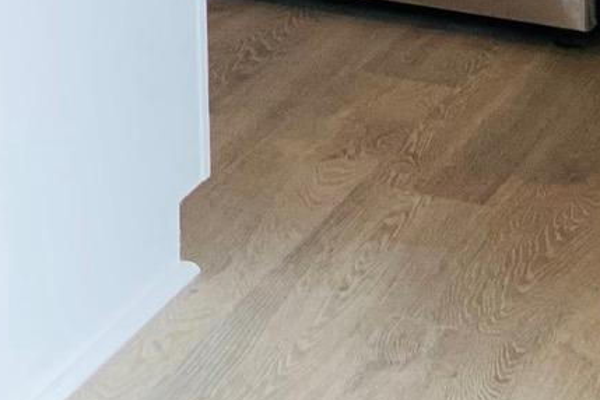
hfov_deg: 14.0
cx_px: -36
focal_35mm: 144
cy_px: -464
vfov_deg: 8.9
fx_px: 2400
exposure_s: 1/60
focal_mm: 3
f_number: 1.8
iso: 40
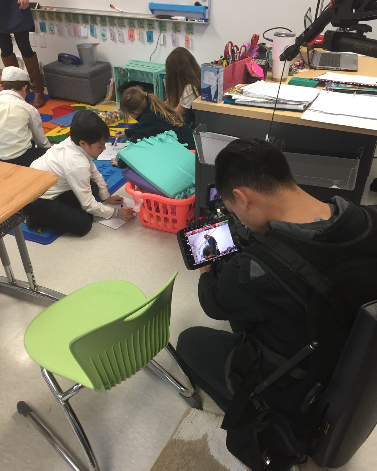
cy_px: 241
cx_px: 191
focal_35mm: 31
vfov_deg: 57.2
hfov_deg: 47.1
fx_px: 432
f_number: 2.2
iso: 100
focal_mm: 4.15
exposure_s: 1/30
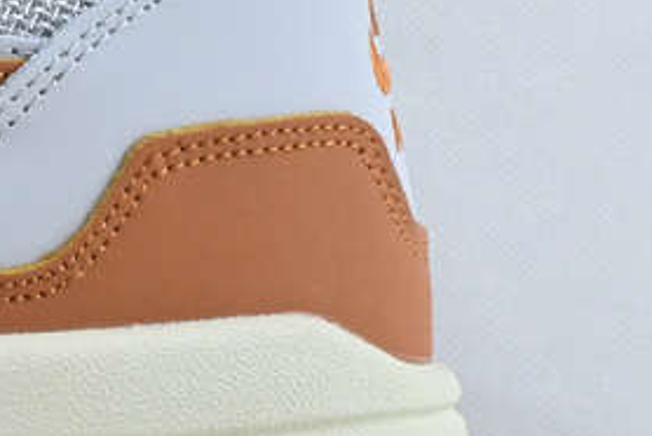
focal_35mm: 194
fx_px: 3517
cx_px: -682
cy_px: 110
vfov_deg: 7.1
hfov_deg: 9.8
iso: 1000
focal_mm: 30
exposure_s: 1/125
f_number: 10
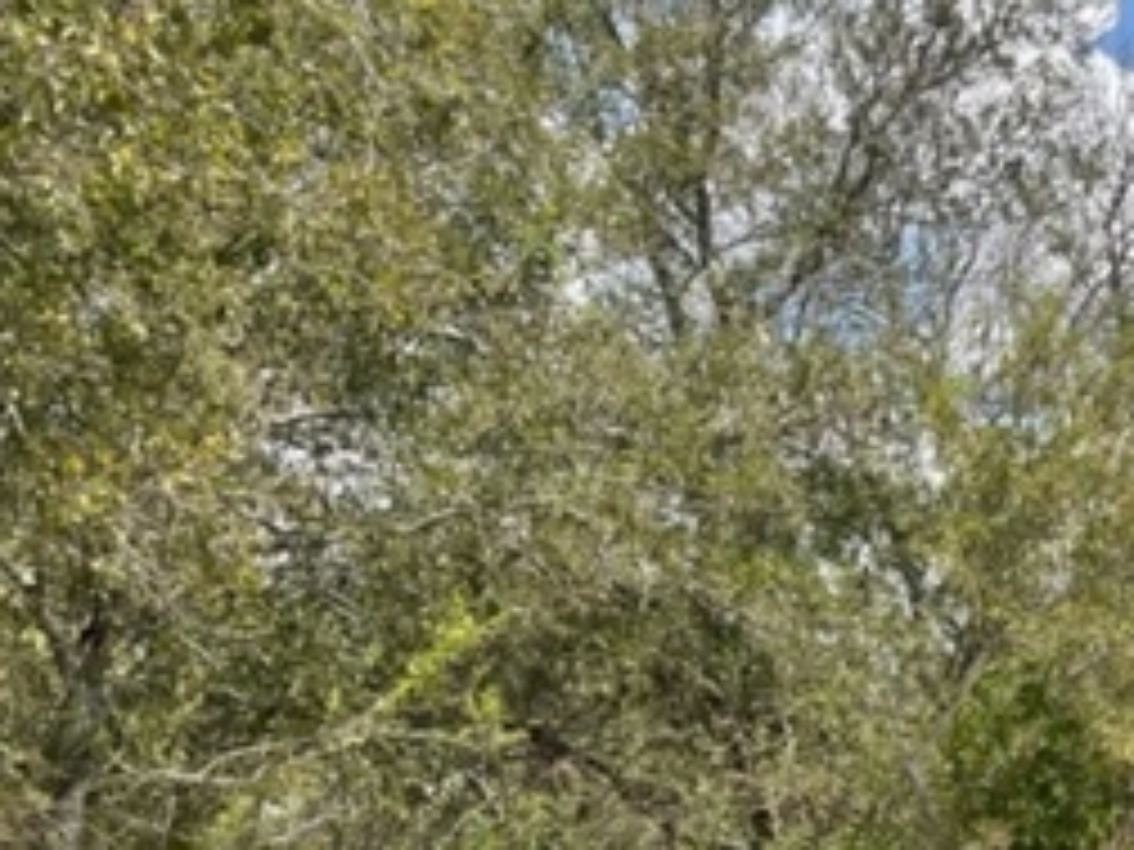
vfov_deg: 21.7
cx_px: 688
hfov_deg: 29.3
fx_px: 2162
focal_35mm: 66
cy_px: 787
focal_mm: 5.1
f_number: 1.6
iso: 32
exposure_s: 1/2288
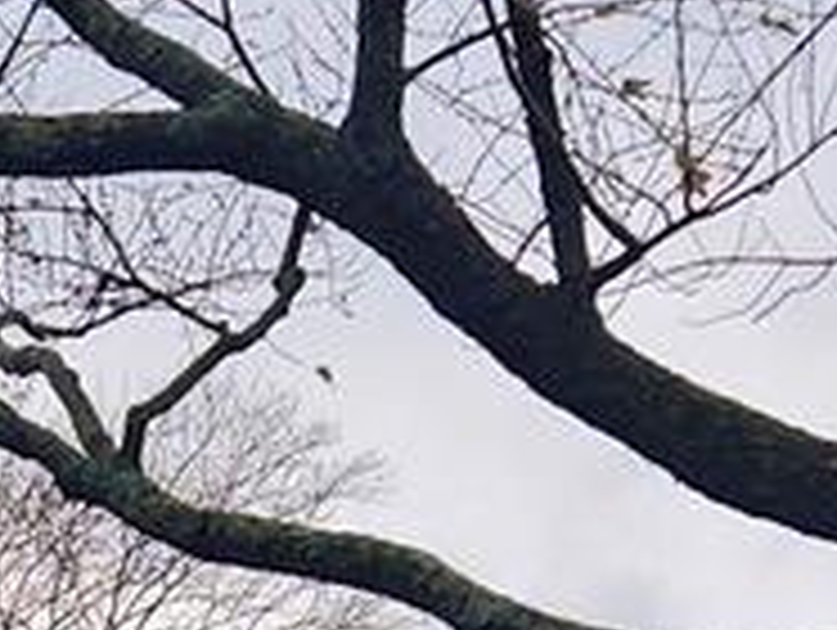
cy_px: 1575
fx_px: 4310
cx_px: -266
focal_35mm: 178
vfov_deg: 7.7
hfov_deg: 10.8
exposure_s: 1/180
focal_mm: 5.4
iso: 100
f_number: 1.8
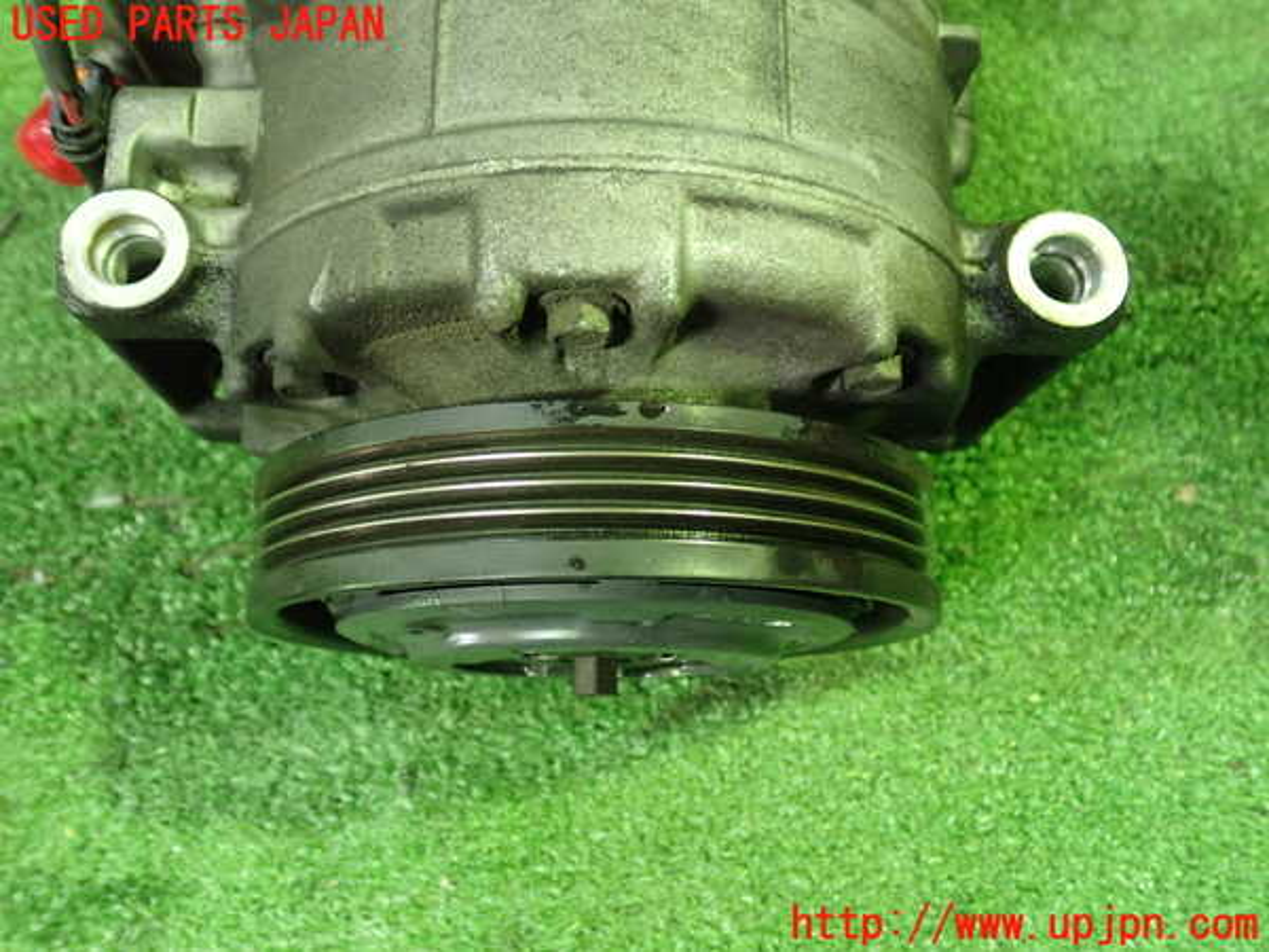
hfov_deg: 56.8
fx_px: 1173
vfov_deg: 44.2
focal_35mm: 32
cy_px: 476
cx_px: 634
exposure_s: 1/30
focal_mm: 5.87
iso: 1000
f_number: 2.4
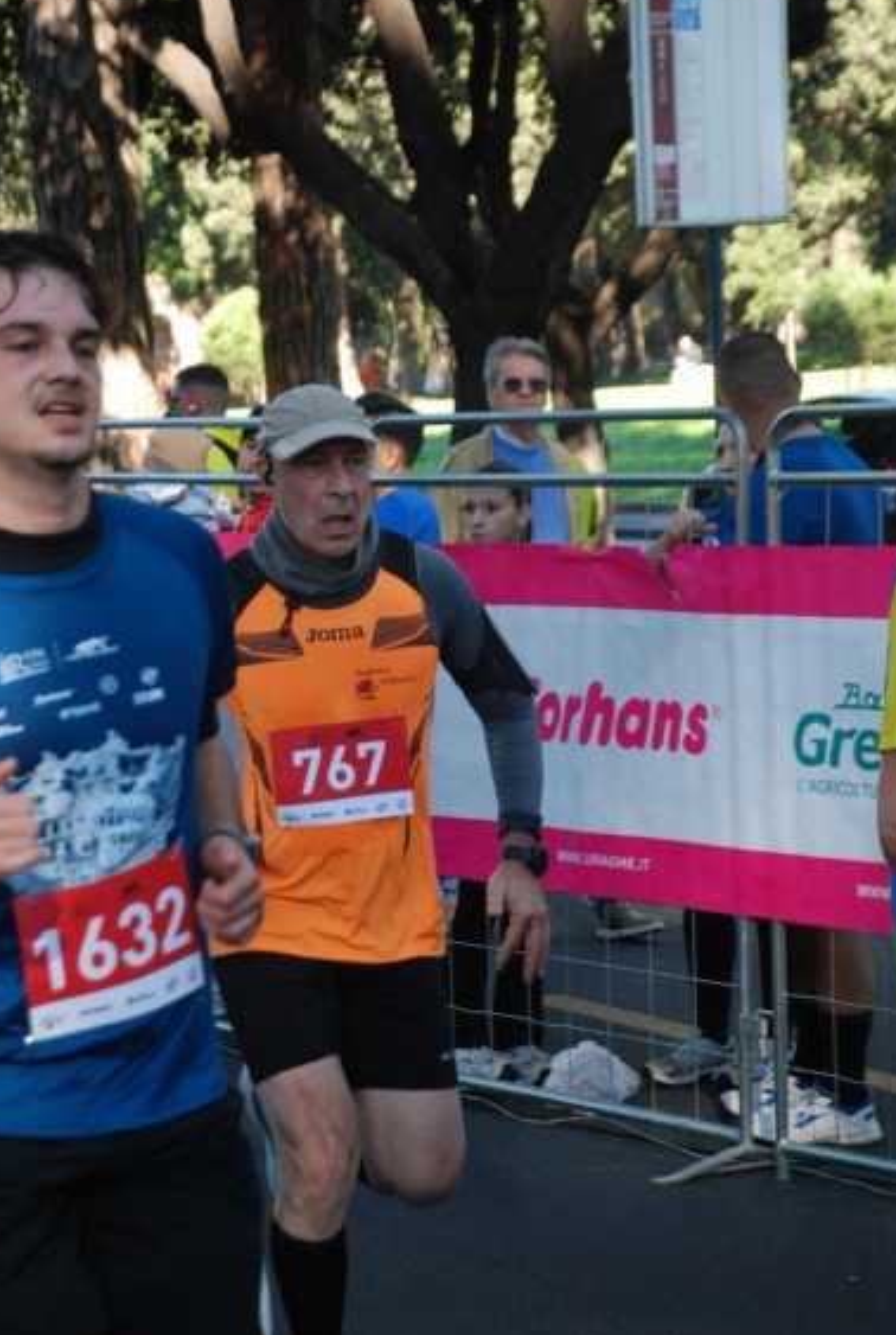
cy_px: 676
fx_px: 4161
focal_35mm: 112
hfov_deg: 12.3
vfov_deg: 18.2
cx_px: 440
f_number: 5.6
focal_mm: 70
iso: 1000
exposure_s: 1/320
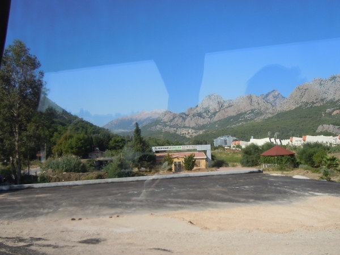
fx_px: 295
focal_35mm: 30
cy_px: 128
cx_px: 170
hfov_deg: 60.0
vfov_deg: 46.8
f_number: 3.5
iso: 100
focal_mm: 5.4
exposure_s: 1/640
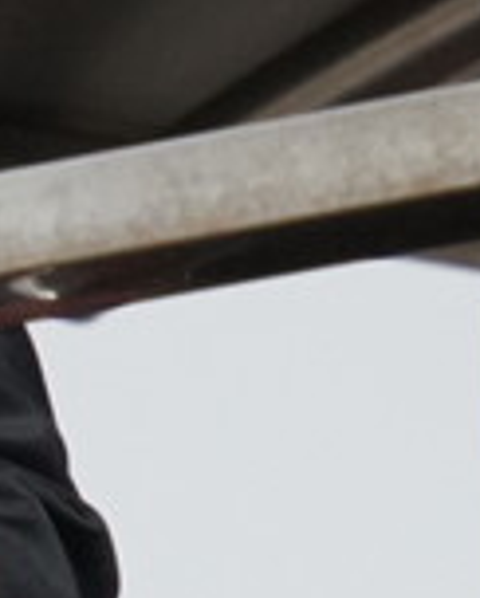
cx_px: -1169
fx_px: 21993
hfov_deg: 1.2
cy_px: 218
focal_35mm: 1241
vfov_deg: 1.6
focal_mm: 105
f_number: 6.3
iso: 2000
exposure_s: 1/8000
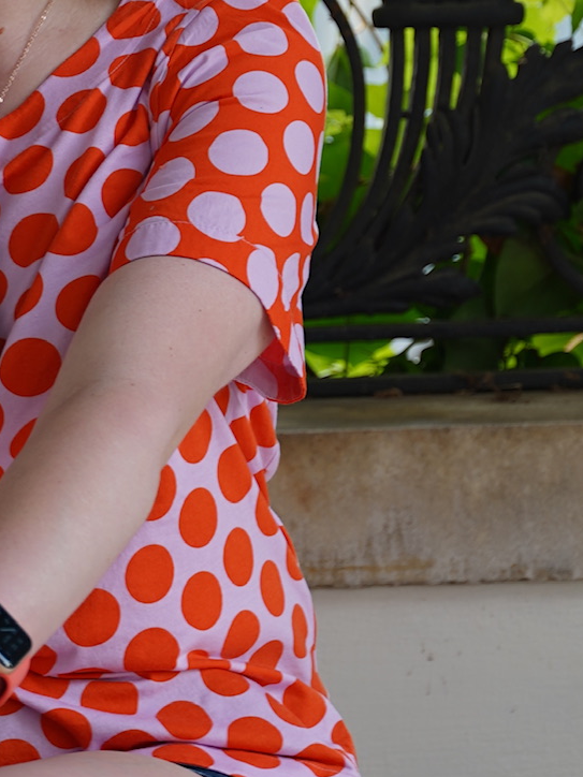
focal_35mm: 248
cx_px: -4
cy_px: 215
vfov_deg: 8.0
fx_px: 5569
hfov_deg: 6.0
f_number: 2.8
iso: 64
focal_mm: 54.3
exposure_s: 1/25
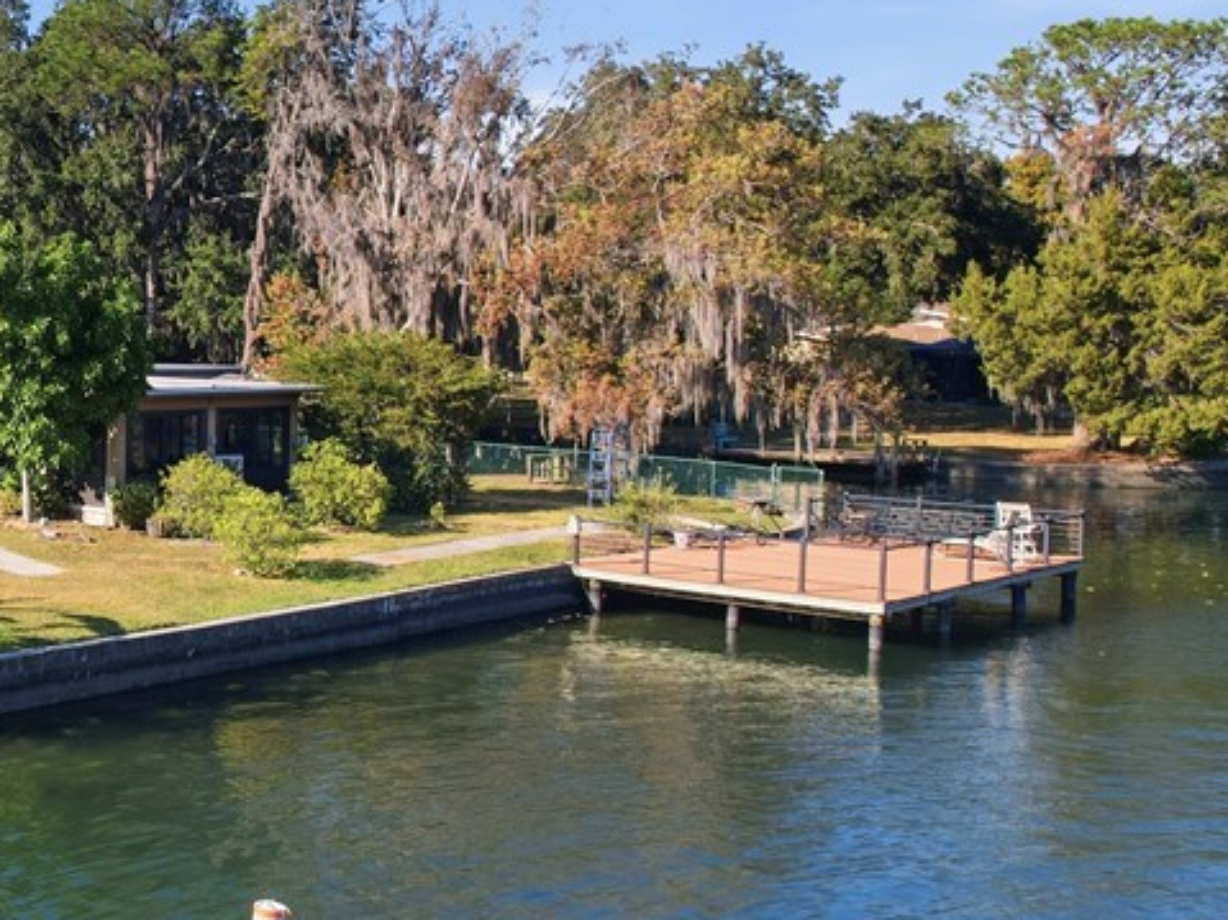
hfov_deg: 34.0
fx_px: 1702
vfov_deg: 30.2
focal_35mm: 48
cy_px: 418
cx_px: -144
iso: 100
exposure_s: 1/2500
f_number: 2.8
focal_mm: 8.4
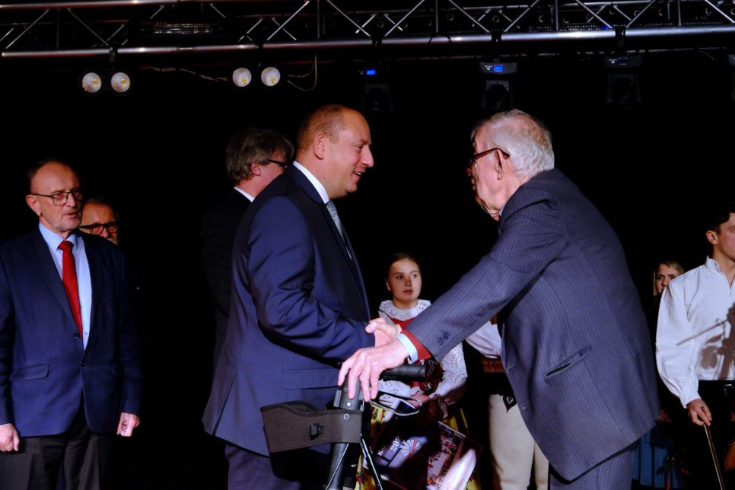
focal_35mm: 51
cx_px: 368
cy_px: 245
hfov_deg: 38.9
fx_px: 1041
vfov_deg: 26.5
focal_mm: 33.9
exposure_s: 1/80
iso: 800
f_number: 4
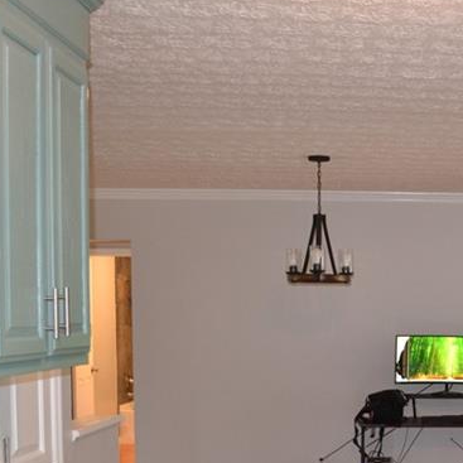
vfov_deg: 26.2
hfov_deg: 25.2
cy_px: 396
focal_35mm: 64
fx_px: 968
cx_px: 493
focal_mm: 18
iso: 1000
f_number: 3.5
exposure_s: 1/60
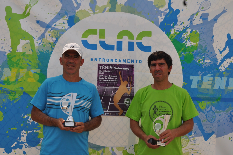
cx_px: 116
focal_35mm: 60
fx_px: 388
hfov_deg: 33.4
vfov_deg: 22.6
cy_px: 78
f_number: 9
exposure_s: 1/320
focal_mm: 40
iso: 200
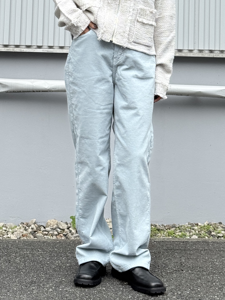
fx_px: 416
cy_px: 150
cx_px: 112
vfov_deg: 39.7
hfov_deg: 30.3
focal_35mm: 48
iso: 64
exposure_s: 1/980
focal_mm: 6.76
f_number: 1.78
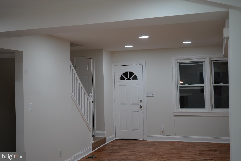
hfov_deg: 45.4
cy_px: 80
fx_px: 288
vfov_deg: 31.2
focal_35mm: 43
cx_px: 120
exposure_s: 1/160
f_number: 4.5
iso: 640
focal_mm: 43
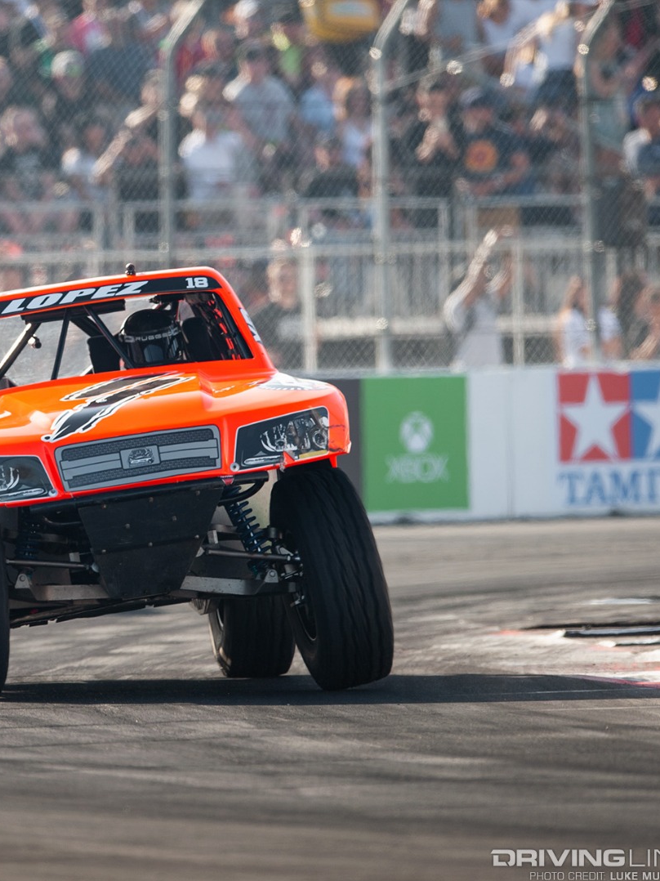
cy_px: 440
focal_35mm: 578
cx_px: 38
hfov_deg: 2.6
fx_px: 14700
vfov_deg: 3.4
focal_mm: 400
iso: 100
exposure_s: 1/320
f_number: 3.2
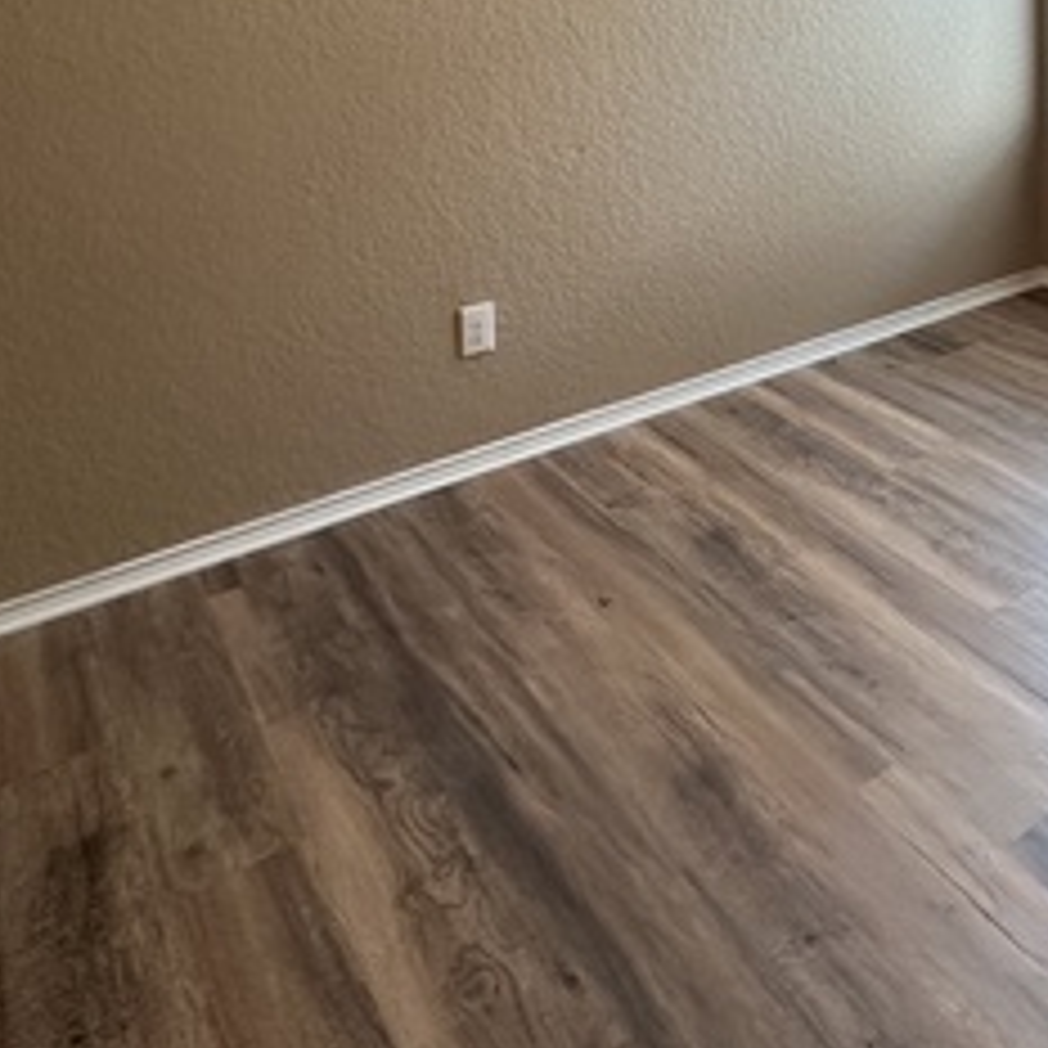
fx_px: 1165
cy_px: -13
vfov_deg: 41.7
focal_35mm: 34
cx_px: 936
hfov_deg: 44.3
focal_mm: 2.22
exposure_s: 1/120
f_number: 2.2
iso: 250
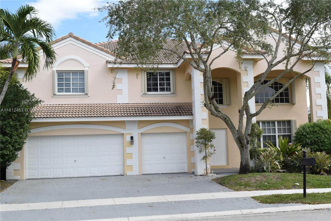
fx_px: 400
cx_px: 166
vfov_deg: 30.8
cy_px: 110
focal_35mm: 44
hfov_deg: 45.0
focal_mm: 29
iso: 200
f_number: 9
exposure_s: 1/320
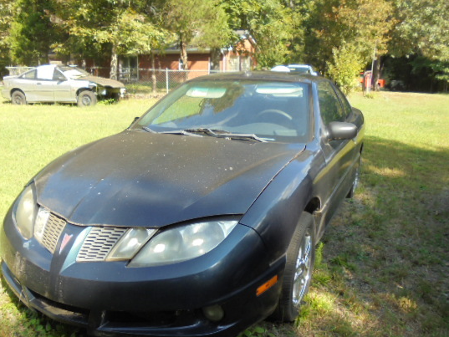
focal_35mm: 31
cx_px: 191
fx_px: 402
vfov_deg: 45.4
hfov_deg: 58.1
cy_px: 177
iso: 100
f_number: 3.5
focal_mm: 4.6
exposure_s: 1/250
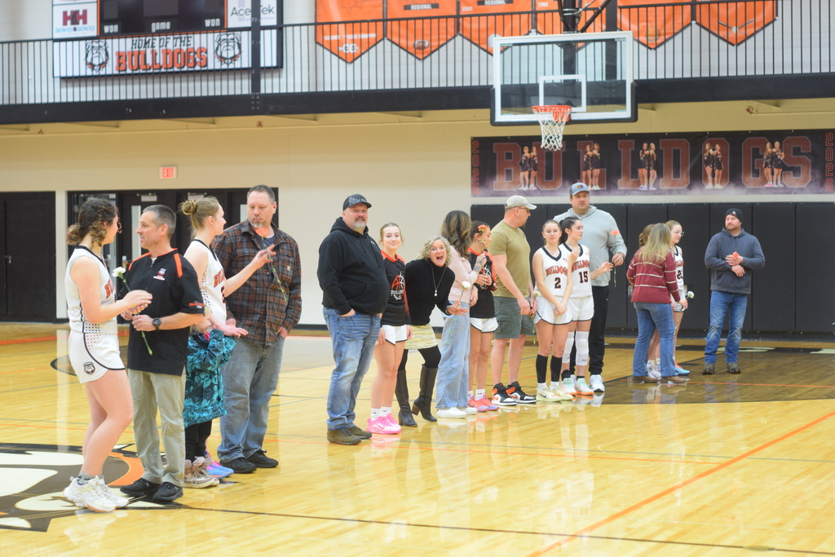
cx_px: 418
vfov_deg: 18.2
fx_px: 1740
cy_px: 278
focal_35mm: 75
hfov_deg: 27.0
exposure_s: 1/60
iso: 800
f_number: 3.2
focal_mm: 50
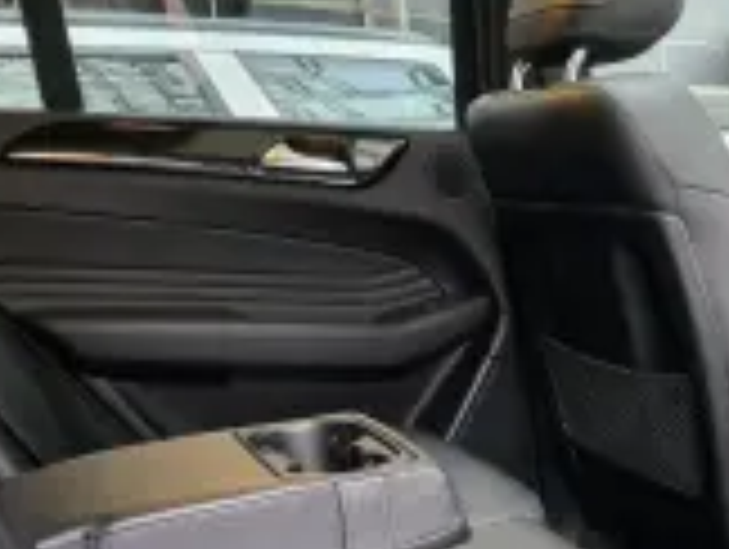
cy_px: 508
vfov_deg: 27.5
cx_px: 670
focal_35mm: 51
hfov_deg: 35.1
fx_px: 1076
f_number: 1.7
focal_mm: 6.3
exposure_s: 1/100
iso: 1250
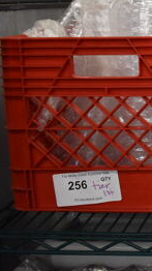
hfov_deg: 15.1
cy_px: 66
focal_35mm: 66
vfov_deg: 31.3
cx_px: 295
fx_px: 474
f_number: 3.5
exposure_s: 1/125
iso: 1100
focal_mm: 18
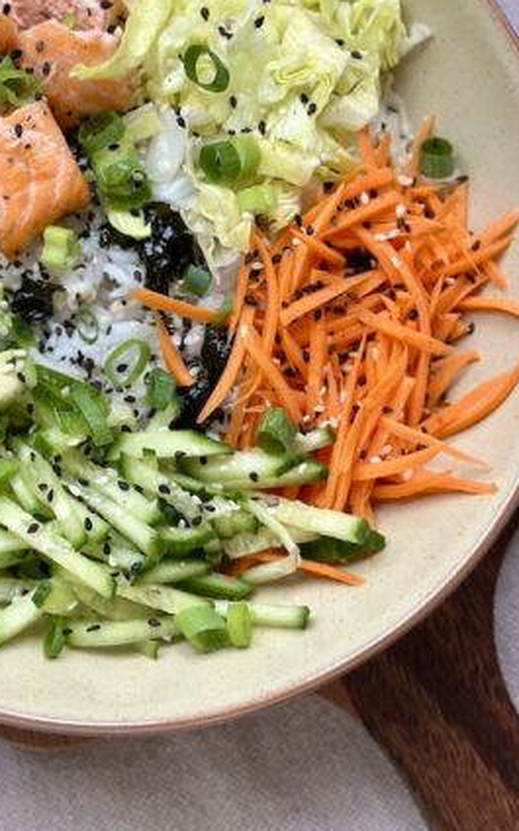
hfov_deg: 18.0
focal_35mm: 72
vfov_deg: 28.4
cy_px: 267
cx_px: 116
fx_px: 1629
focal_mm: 6.86
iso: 64
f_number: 1.78
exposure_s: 1/135
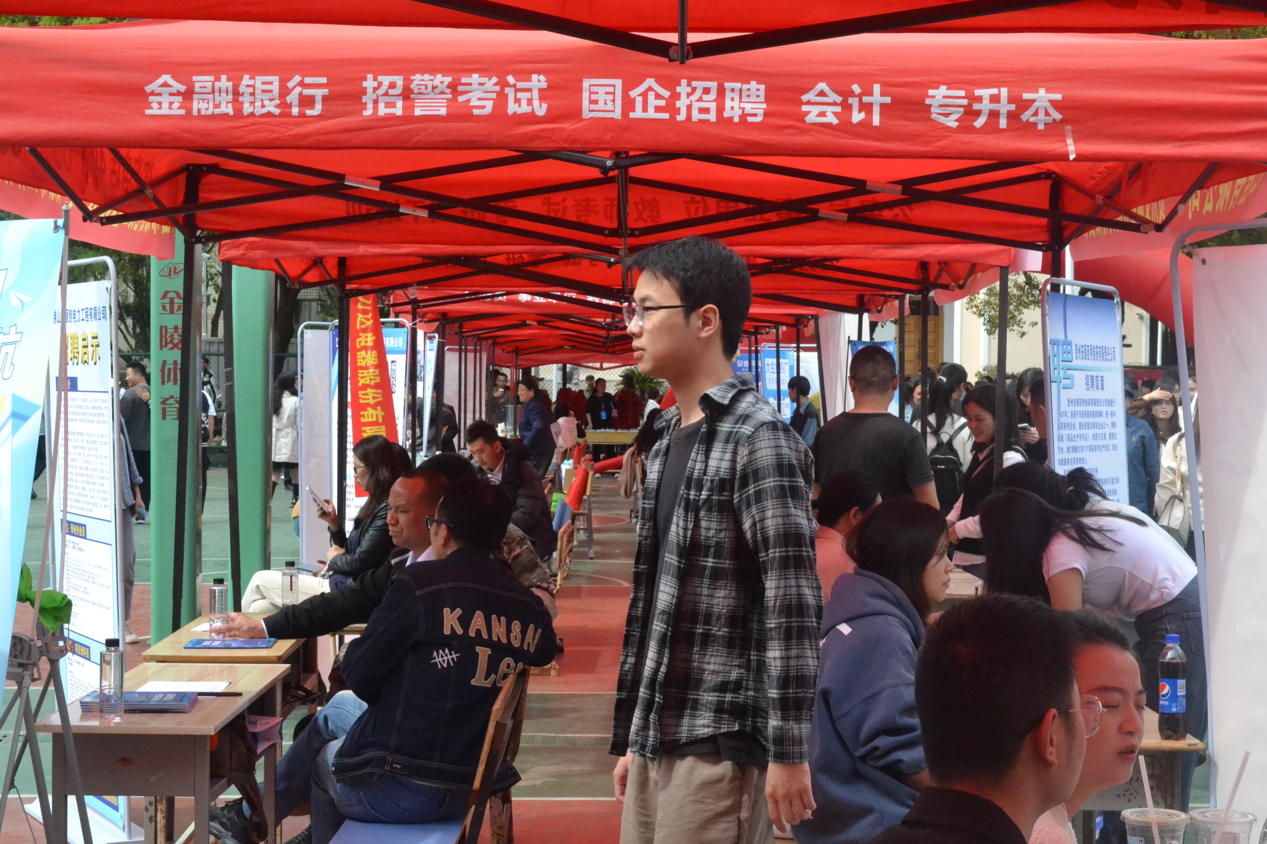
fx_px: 2323
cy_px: 422
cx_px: 634
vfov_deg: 20.6
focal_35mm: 66
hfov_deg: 30.5
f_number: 16
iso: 3200
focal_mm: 44
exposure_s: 1/1000
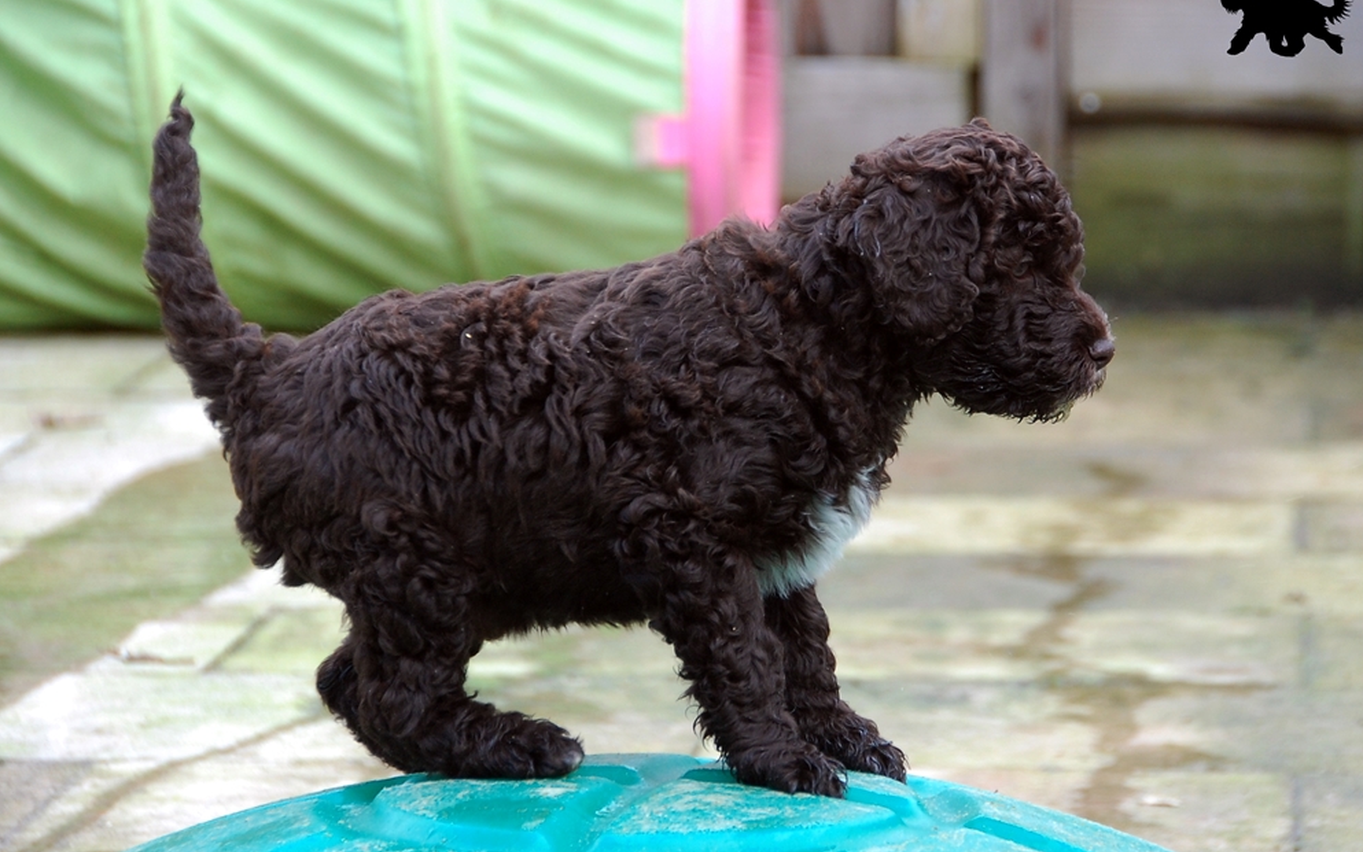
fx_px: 6001
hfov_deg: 13.0
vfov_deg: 8.1
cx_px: 678
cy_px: 418
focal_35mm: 162
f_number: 5.6
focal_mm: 105
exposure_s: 1/200
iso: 800
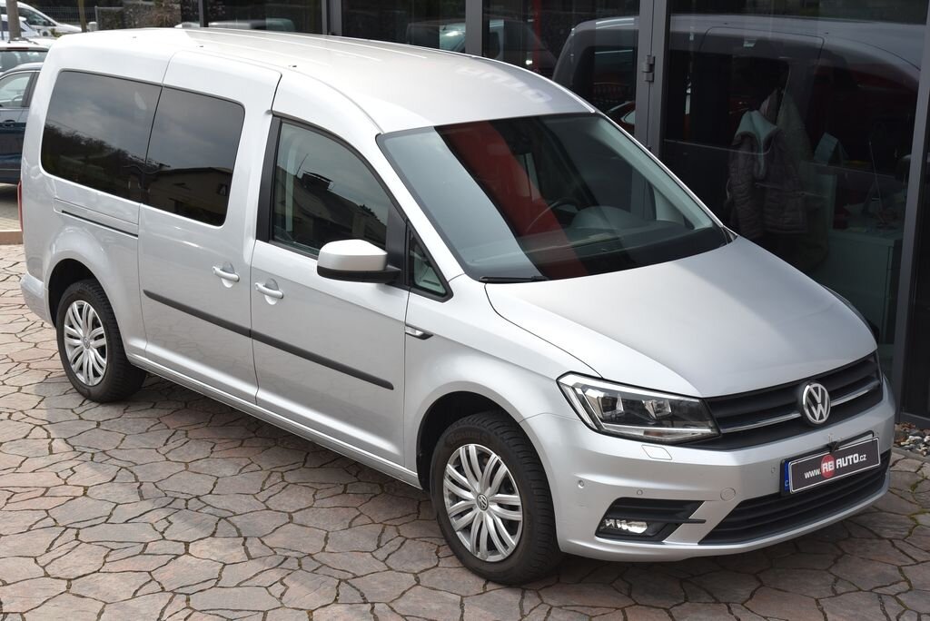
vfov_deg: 23.4
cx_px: 465
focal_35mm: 58
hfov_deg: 34.5
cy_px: 310
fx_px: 1499
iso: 500
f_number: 9
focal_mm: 58
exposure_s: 1/320
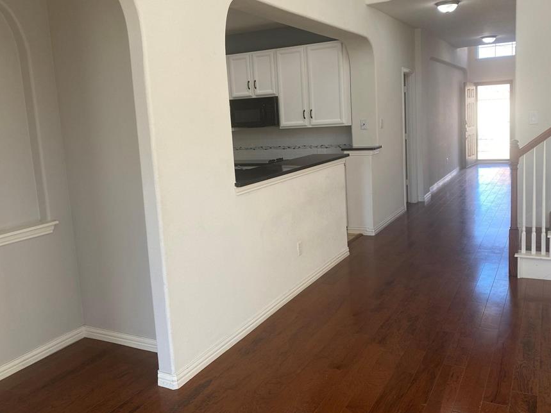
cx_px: 287
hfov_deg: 58.3
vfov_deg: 45.4
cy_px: 185
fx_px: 493
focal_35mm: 31
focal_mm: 4.25
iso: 64
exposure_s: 1/121
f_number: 1.8
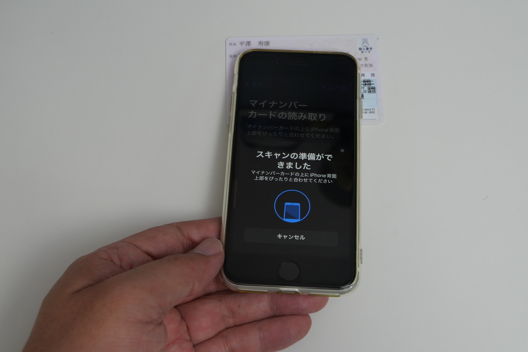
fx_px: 851
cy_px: 176
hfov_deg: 34.5
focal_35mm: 58
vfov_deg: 23.4
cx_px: 264
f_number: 6.3
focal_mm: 28
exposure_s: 1/30
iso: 400
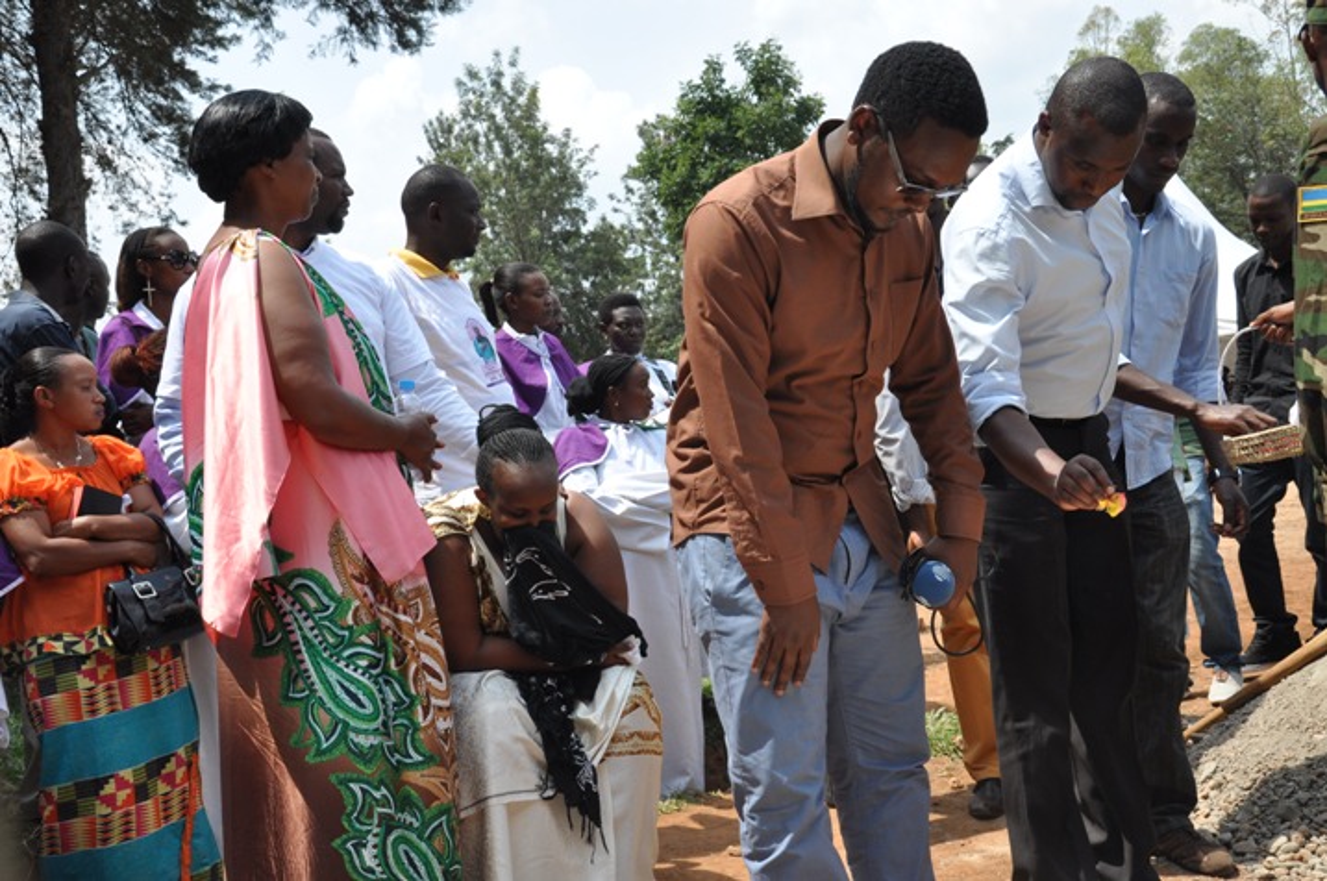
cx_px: 664
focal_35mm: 45
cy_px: 440
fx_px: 1656
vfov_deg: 29.8
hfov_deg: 43.7
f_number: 11
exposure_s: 1/500
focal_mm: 30
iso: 500
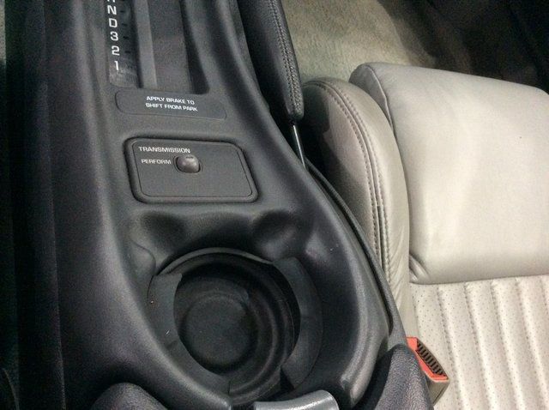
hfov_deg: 56.9
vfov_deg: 44.1
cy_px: 205
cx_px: 274
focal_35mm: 32
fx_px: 507
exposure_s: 1/25
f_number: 2.4
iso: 320
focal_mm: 3.3
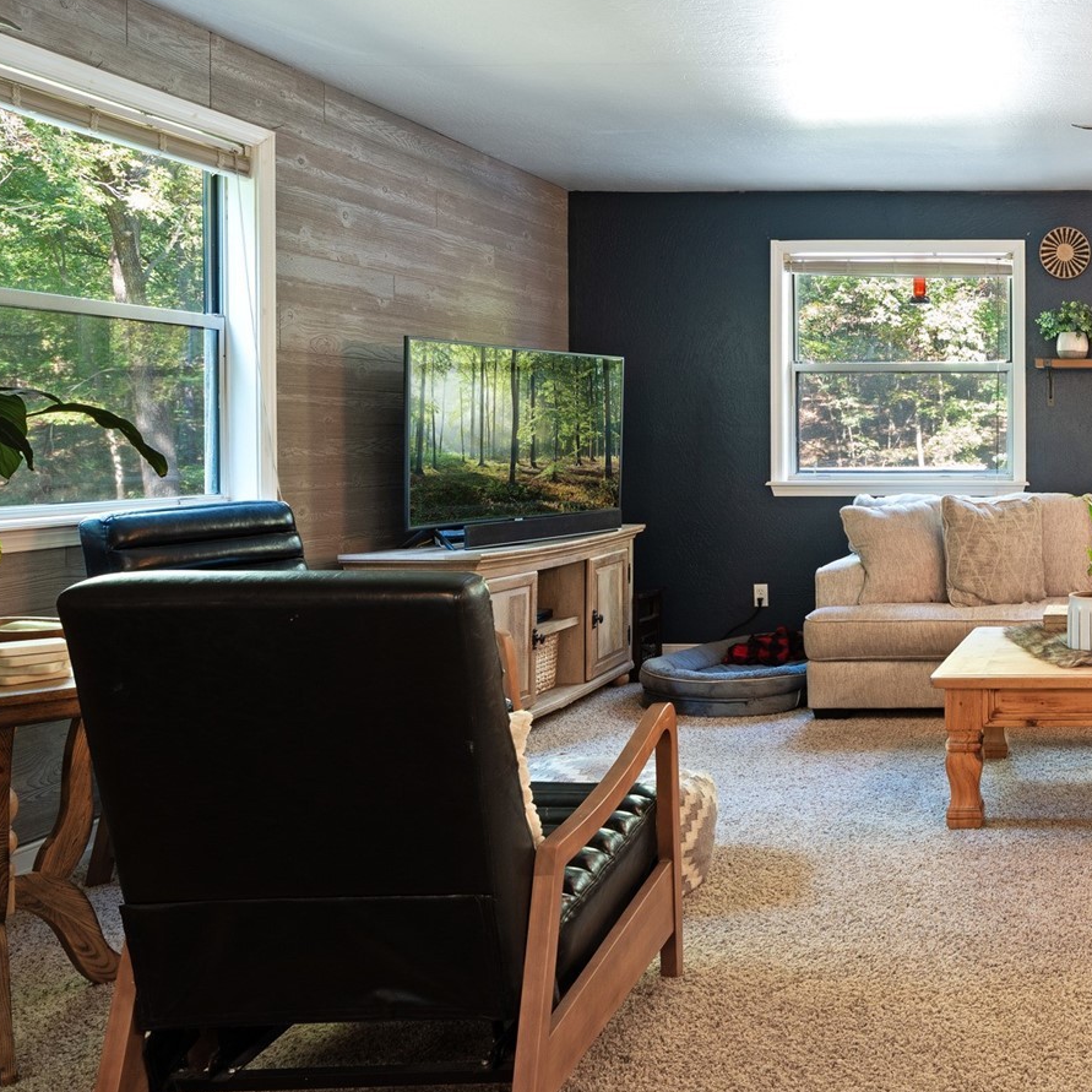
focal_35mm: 34
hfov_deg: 41.3
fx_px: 1226
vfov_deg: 47.7
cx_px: 1113
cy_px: 441
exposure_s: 1.6
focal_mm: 17.7
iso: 200
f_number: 9
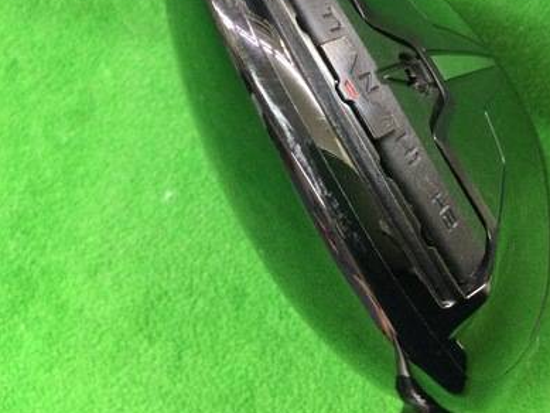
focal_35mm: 51
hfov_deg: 37.3
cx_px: 337
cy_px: 92
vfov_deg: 28.1
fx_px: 811
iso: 200
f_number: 2.4
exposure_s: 1/20
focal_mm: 3.3
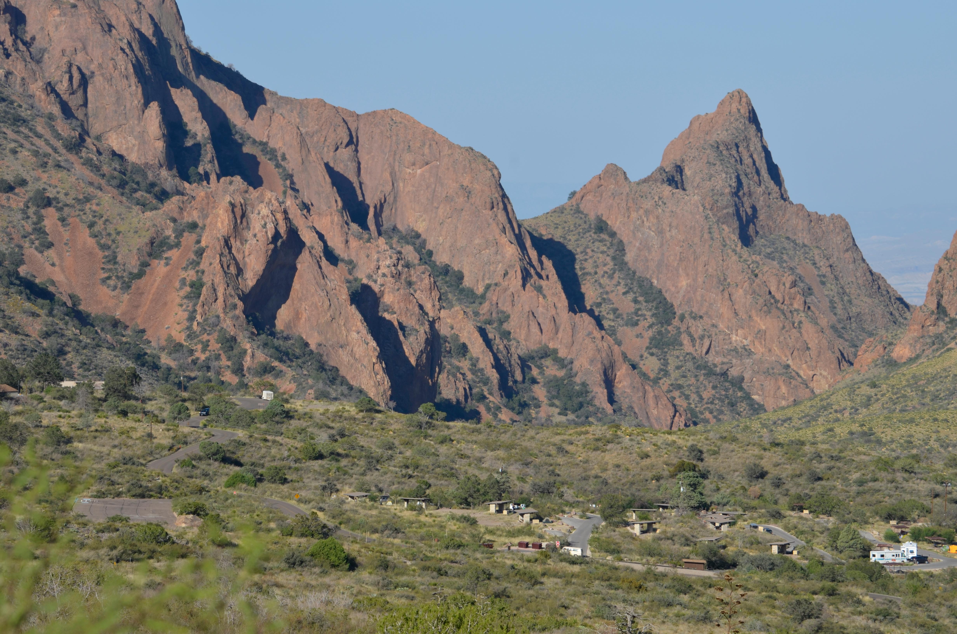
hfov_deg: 15.2
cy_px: 317
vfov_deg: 10.1
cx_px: 478
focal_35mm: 135
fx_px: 3581
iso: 100
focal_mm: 90
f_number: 8
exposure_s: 1/250
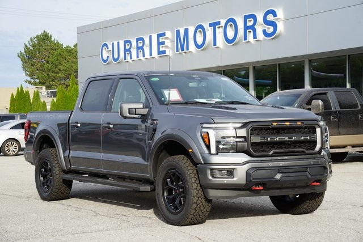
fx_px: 706
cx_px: 182
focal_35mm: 70
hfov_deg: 28.8
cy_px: 121
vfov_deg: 19.5
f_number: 10
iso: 100
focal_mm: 70
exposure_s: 1/100
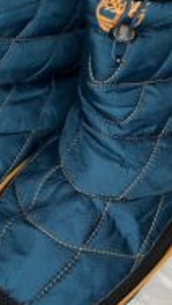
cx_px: 39
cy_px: 73
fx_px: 526
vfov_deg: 31.7
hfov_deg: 18.4
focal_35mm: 65
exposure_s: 1/50
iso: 100
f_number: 1.8
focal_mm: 3.99
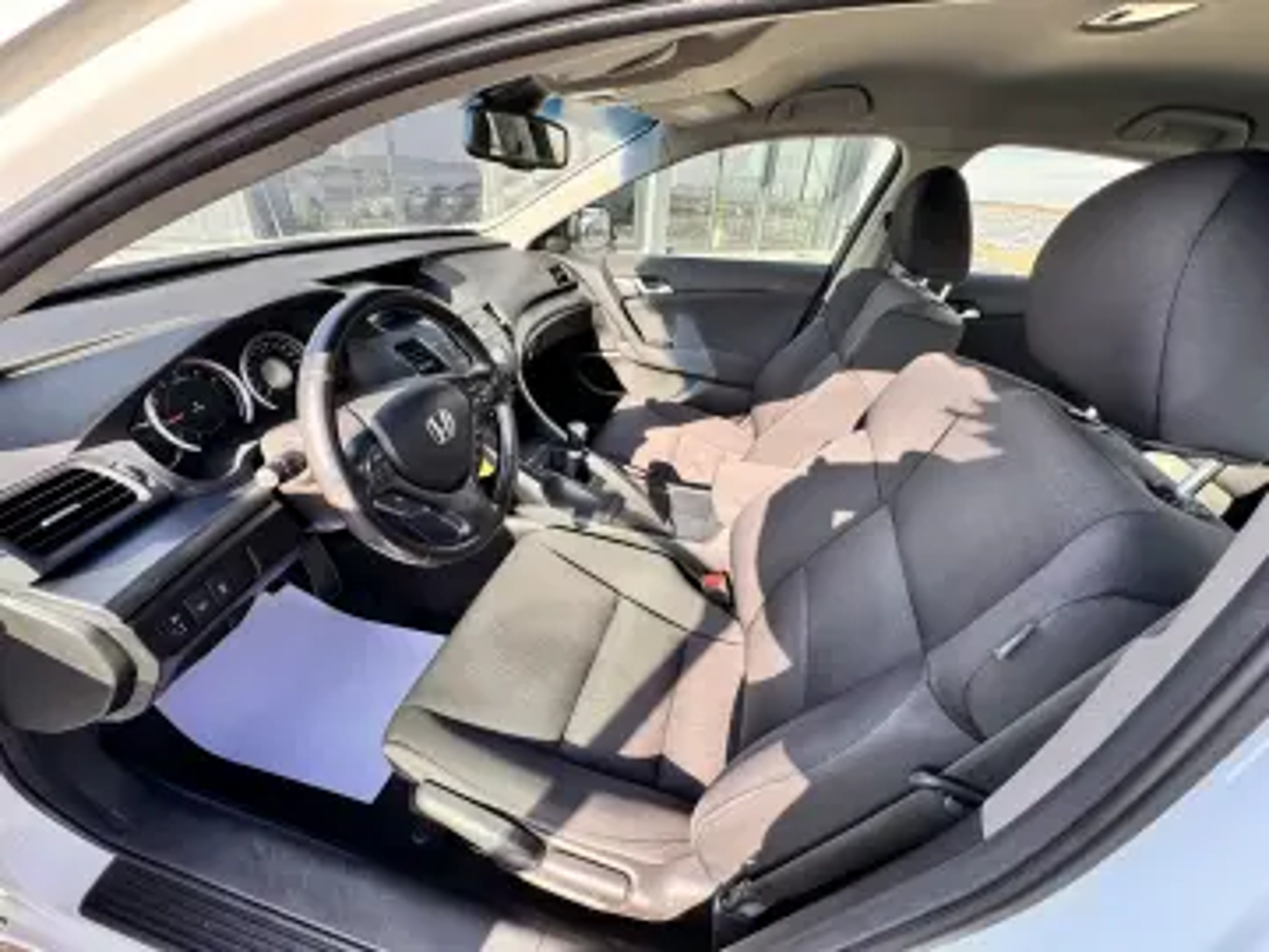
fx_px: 513
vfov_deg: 85.7
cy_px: 476
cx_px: 634
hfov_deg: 102.1
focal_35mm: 14
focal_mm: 2.22
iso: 40
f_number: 2.2
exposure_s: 1/158
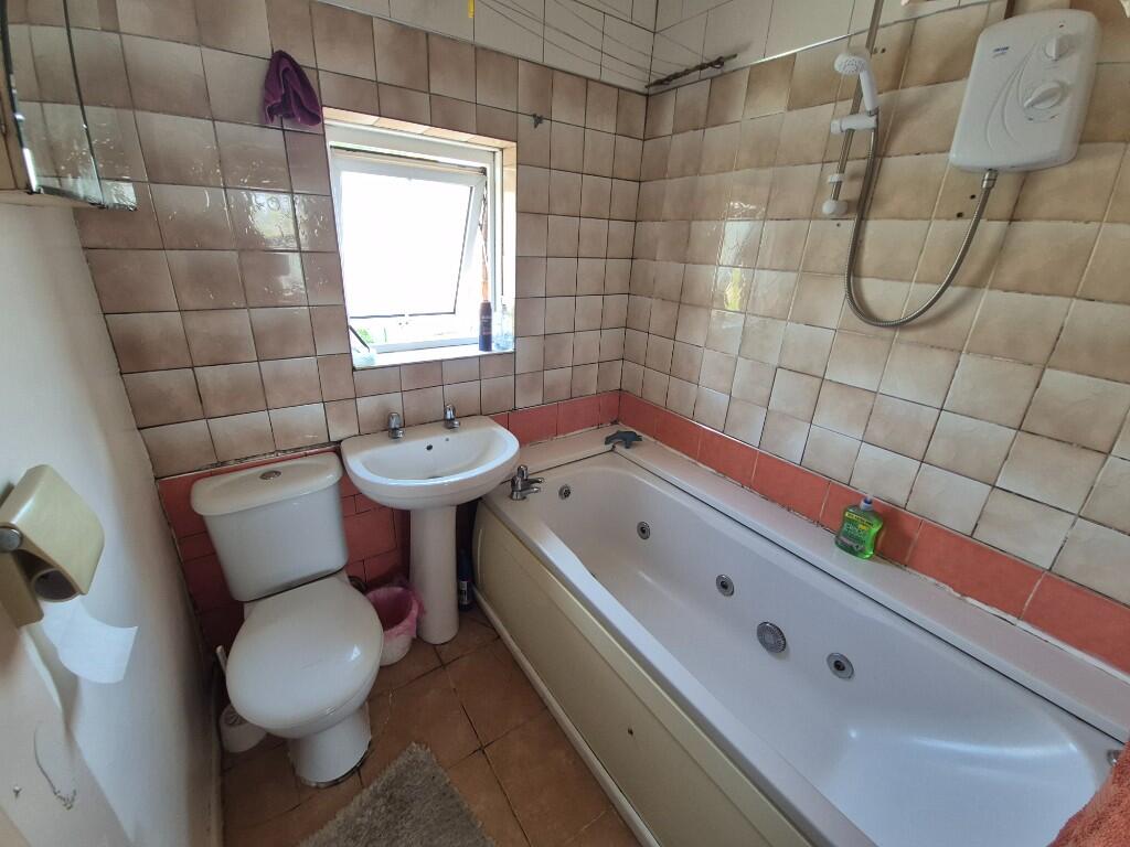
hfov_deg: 106.2
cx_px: 565
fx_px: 424
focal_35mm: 13
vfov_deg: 89.9
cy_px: 424
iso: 100
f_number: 2.2
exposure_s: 1/50
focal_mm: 1.74
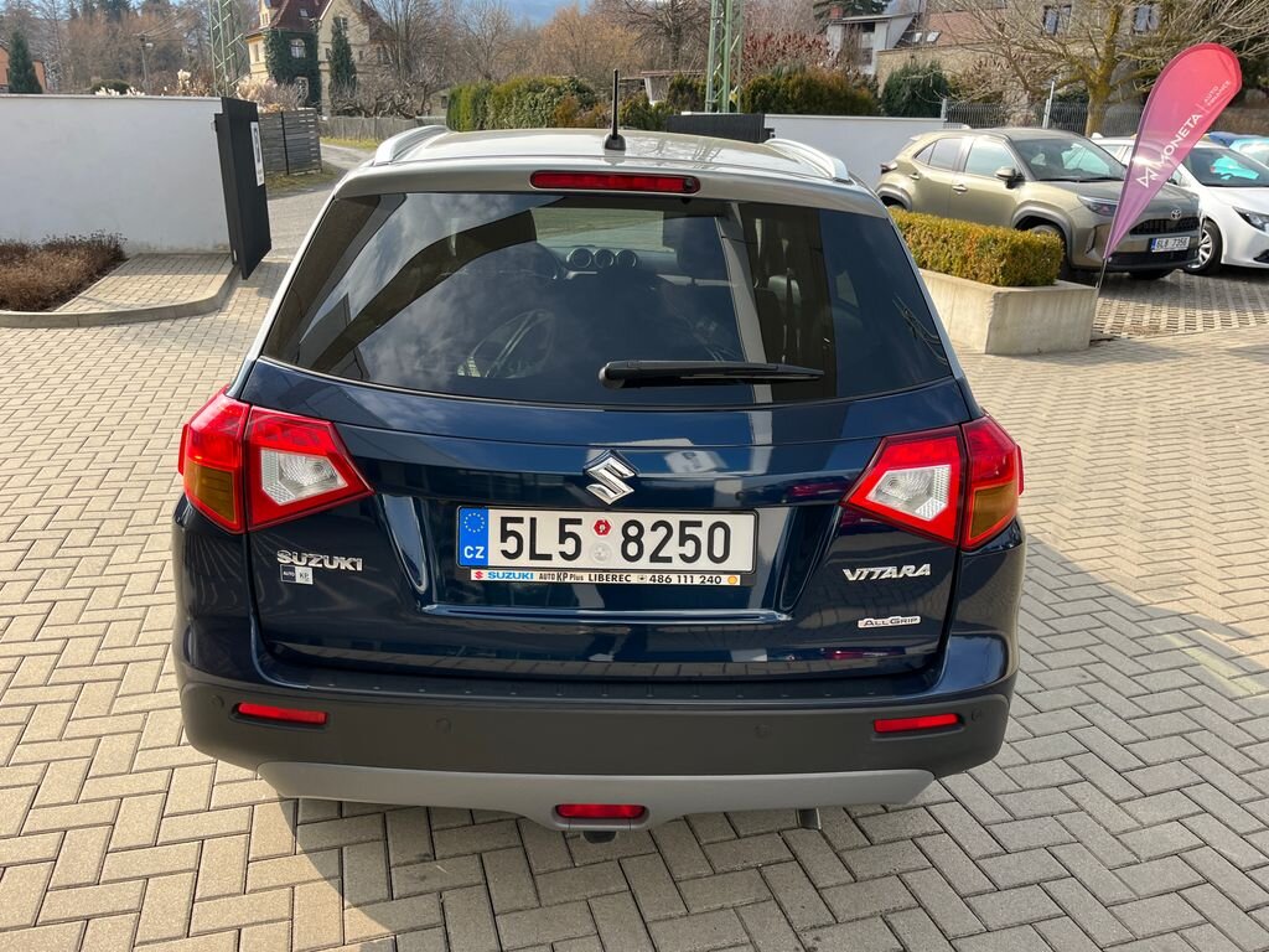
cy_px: 476
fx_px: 953
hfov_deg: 67.3
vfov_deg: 53.1
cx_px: 634
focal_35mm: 26
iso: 50
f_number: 1.6
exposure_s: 1/928
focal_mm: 5.1
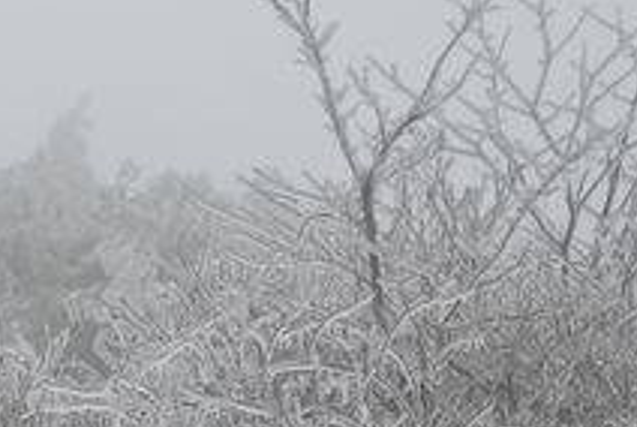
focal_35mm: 218
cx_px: 123
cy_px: 523
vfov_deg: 6.3
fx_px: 3863
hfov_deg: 9.4
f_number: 5.6
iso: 200
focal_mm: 44
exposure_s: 1/125
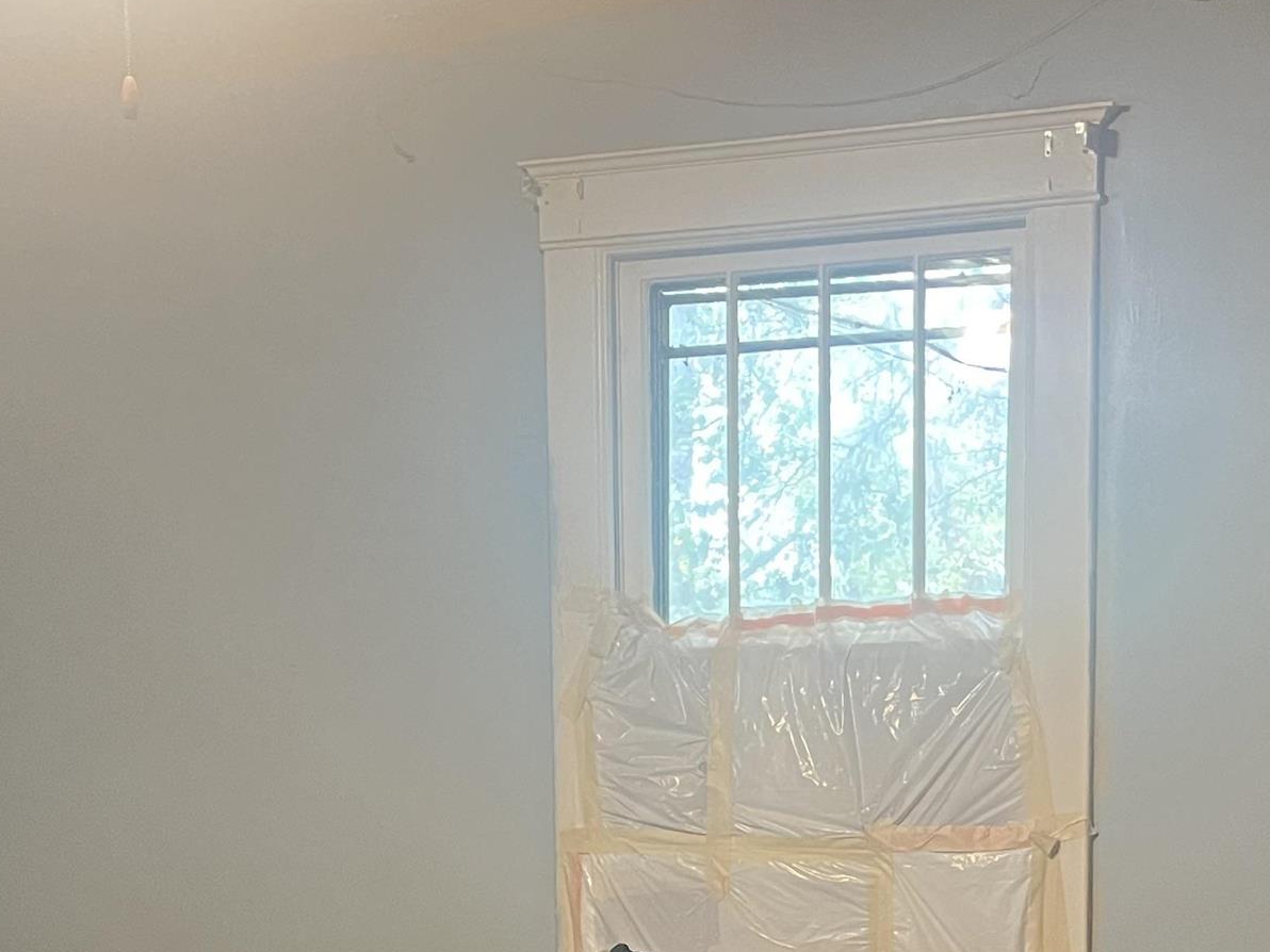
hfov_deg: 29.0
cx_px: 605
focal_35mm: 67
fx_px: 2458
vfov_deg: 20.8
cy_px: 1060
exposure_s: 1/60
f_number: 1.6
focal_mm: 5.1
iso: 400
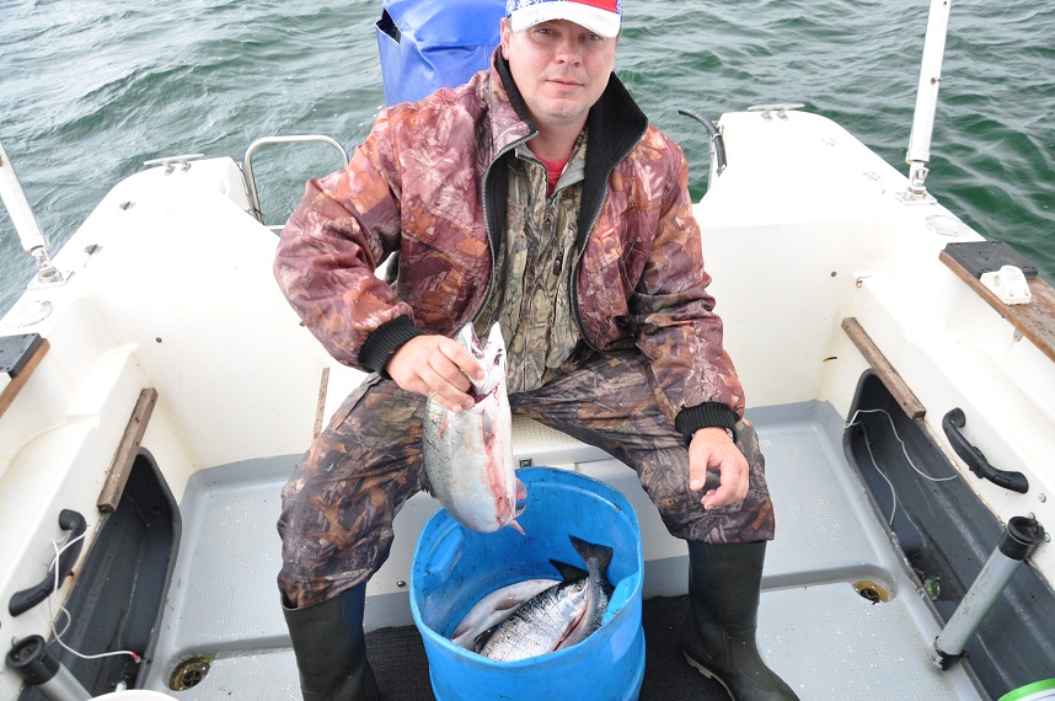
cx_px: 528
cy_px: 350
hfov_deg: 67.4
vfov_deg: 47.8
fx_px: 790
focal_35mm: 27
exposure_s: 1/60
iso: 400
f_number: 8
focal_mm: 18
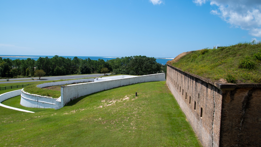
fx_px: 201
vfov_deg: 40.2
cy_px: 67
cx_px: 131
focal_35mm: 29
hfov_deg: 66.1
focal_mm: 18
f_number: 5
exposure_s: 1/1250
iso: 100
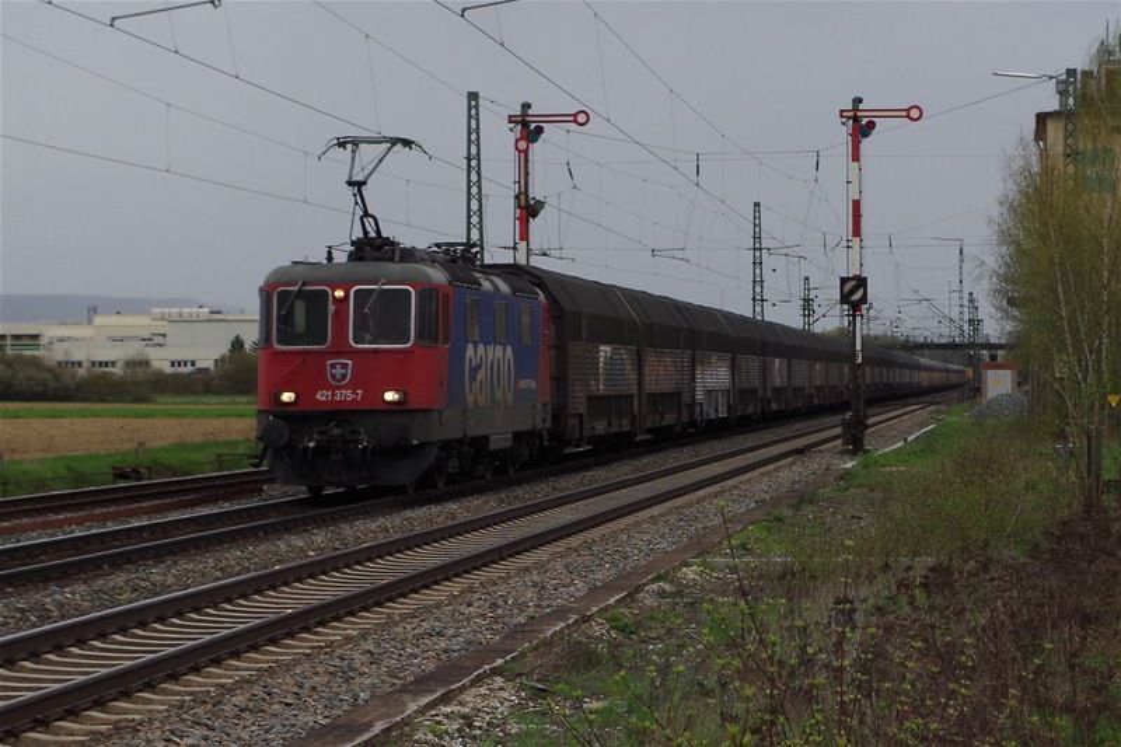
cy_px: 374
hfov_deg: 49.6
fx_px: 1214
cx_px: 560
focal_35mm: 39
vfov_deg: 34.2
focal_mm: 26.25
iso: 400
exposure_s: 1/640
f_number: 5.6
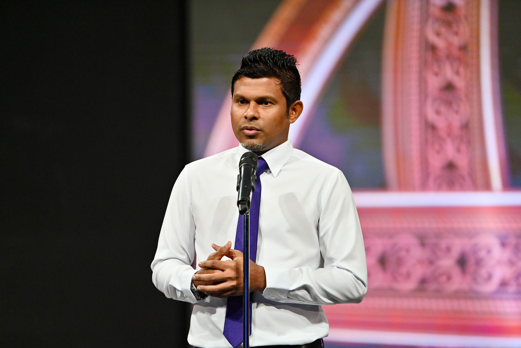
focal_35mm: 200
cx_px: 260
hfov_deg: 10.3
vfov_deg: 6.9
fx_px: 2894
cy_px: 174
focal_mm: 200
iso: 1600
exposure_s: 1/200
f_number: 2.8
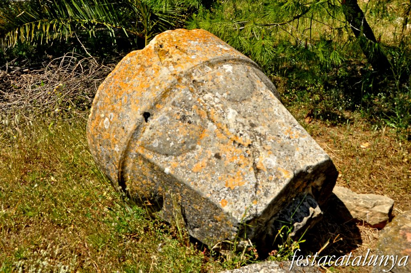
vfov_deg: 34.1
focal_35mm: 39
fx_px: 445
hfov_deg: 49.6
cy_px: 136
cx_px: 206
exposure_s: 1/640
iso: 640
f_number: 13
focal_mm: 26
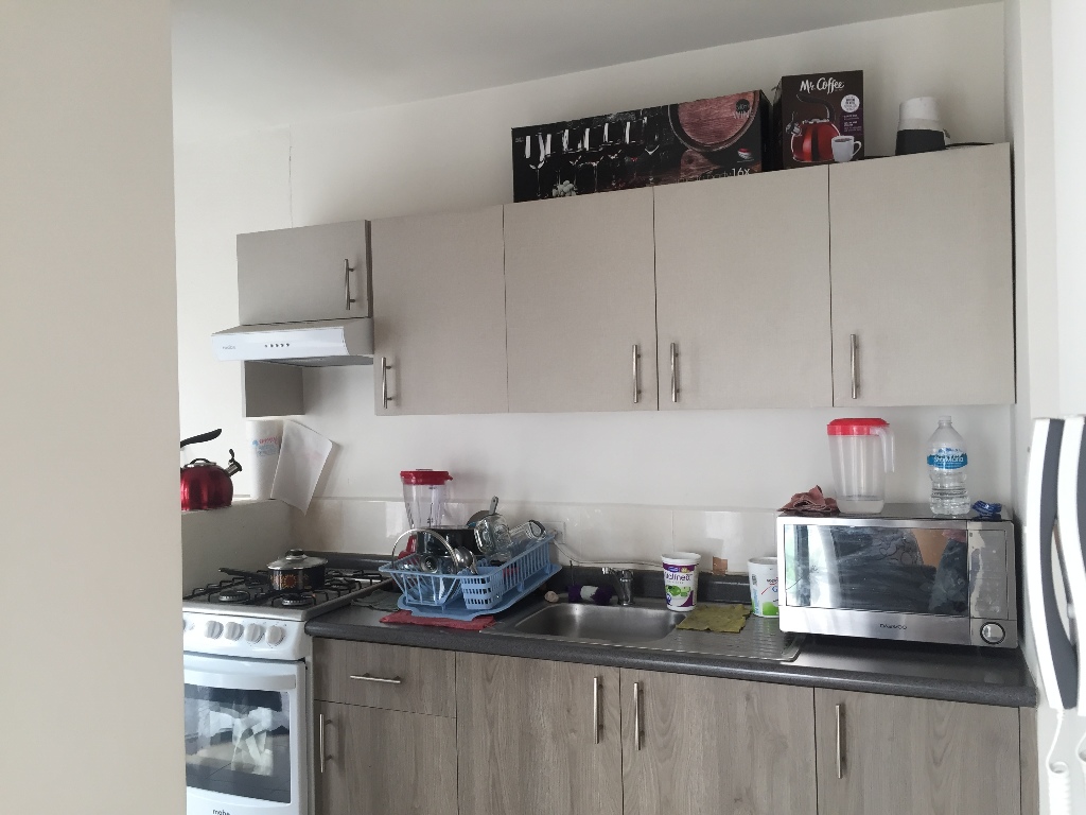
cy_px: 408
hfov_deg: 61.7
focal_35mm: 29
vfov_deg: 48.2
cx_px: 543
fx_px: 910
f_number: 2.2
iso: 32
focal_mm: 4.15
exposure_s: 1/40
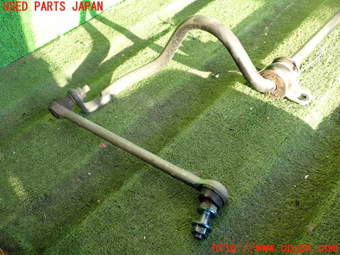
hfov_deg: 51.4
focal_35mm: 36
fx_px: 354
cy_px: 128
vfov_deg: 39.7
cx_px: 170
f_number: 2.5
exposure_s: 1/125
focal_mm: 6.37
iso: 200
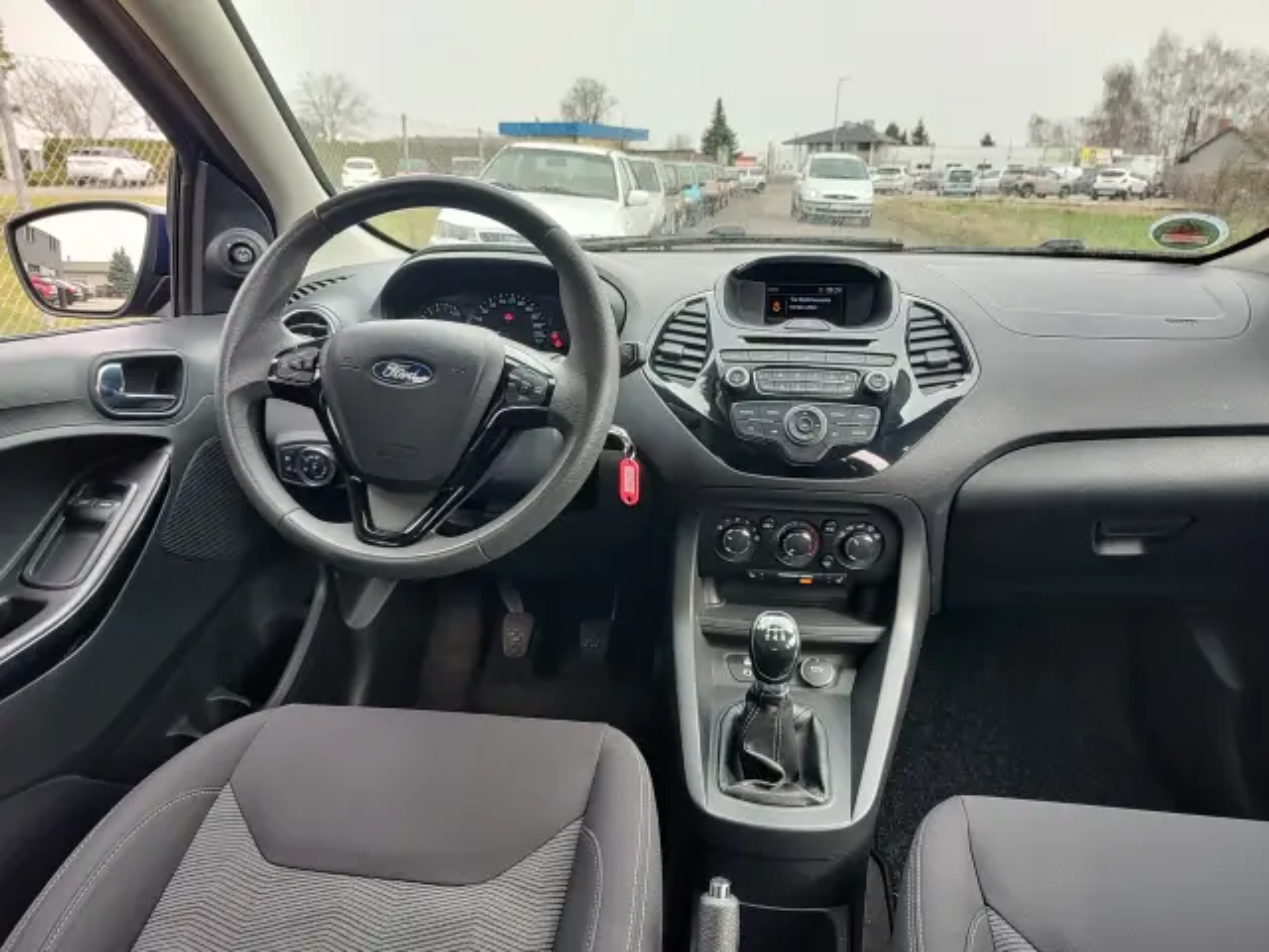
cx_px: 634
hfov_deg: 73.9
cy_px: 476
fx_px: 843
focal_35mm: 23
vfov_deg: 58.9
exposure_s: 1/280
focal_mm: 5.56
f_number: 1.8
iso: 100
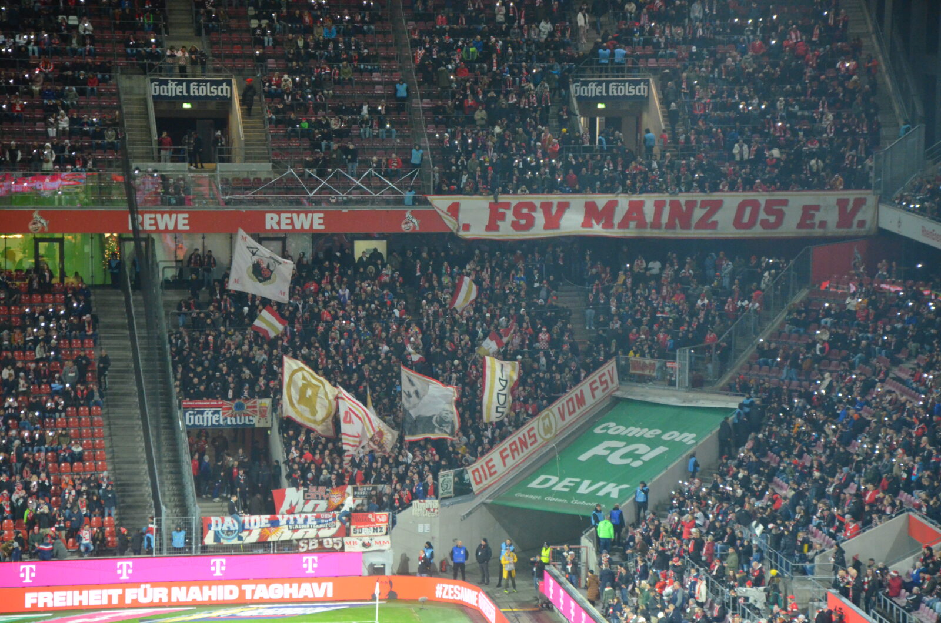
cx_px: 470
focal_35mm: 158
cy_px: 312
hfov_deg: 13.1
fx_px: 4109
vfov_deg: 8.7
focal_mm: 105
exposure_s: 1/125
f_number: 5.6
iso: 3200
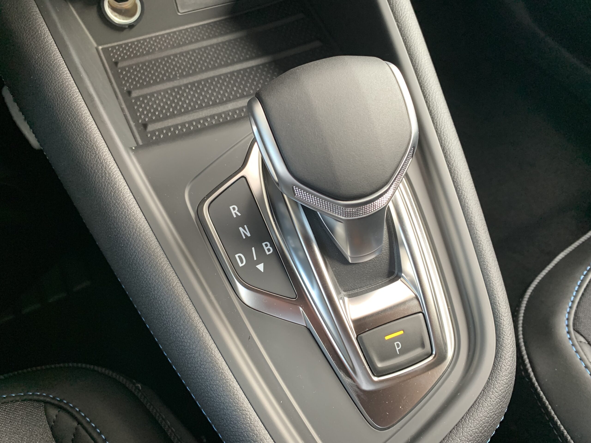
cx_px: 296
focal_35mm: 26
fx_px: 444
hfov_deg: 67.3
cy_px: 222
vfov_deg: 53.1
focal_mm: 4.25
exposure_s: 1/60
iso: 160
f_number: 1.8
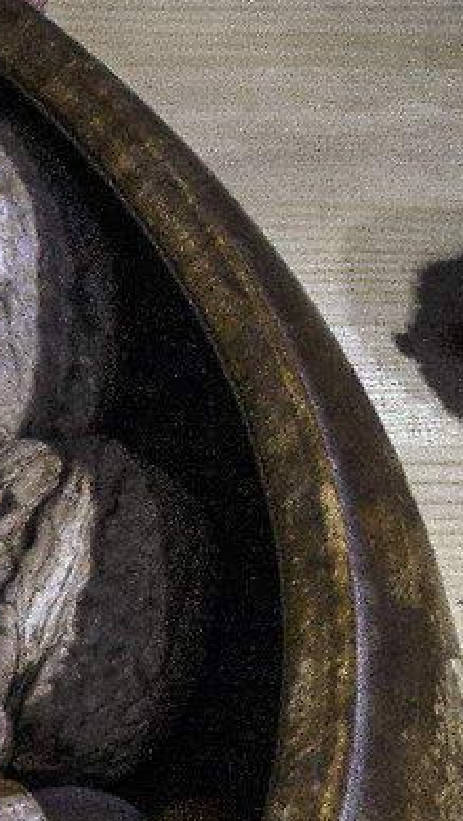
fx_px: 7296
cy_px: 1244
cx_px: -1143
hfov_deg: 3.5
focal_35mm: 335
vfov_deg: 6.4
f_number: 8
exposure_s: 25
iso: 80
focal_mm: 11
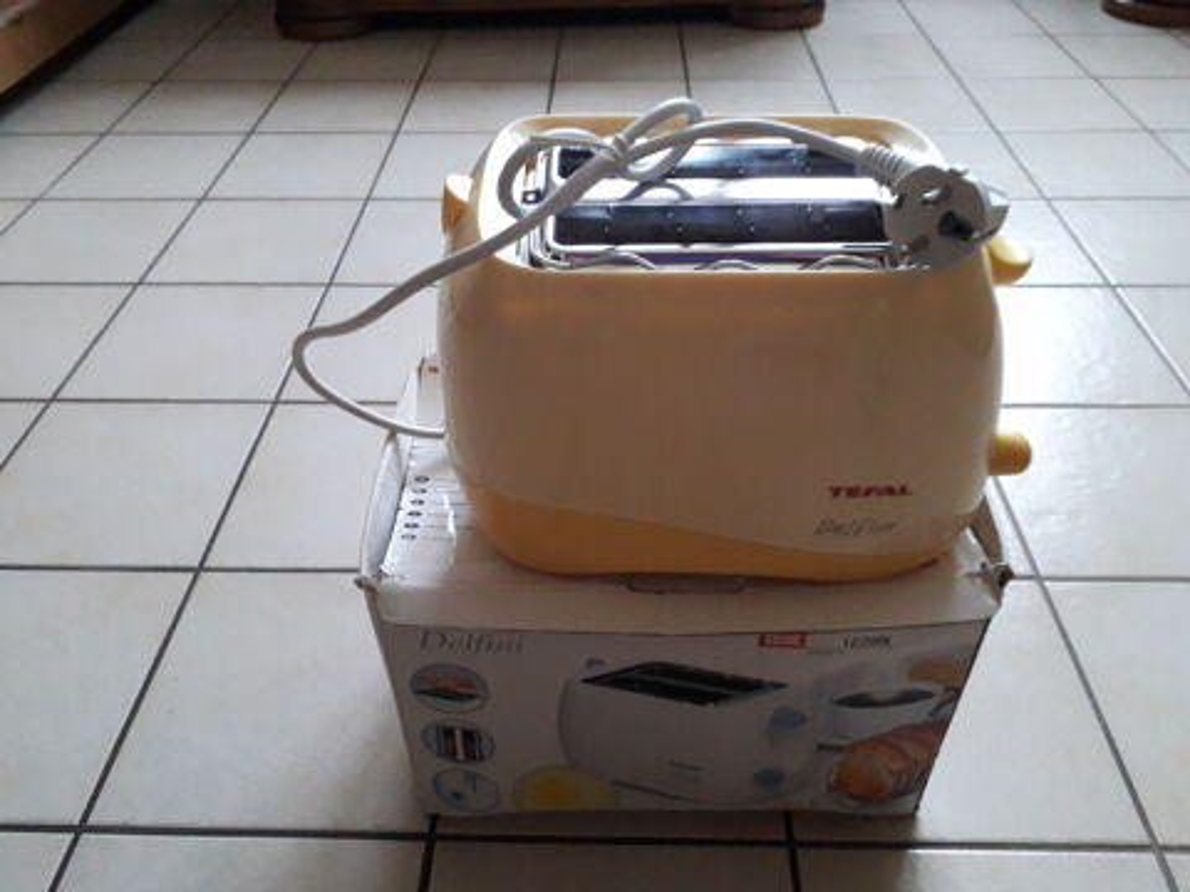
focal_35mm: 27
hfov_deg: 65.3
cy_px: 446
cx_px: 595
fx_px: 928
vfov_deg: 51.4
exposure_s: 1/25
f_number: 1.9
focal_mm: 3.6
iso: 400
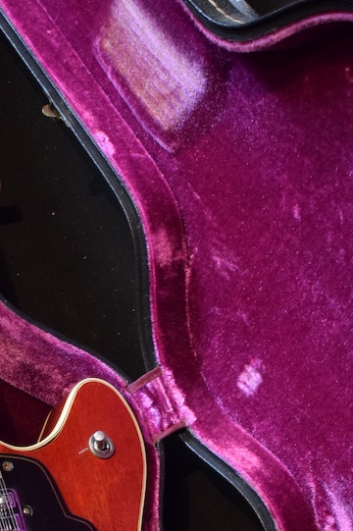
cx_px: 106
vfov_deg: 22.6
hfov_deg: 15.6
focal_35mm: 87
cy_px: 499
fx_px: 1287
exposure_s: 1/30
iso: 2500
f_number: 3.8
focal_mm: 21
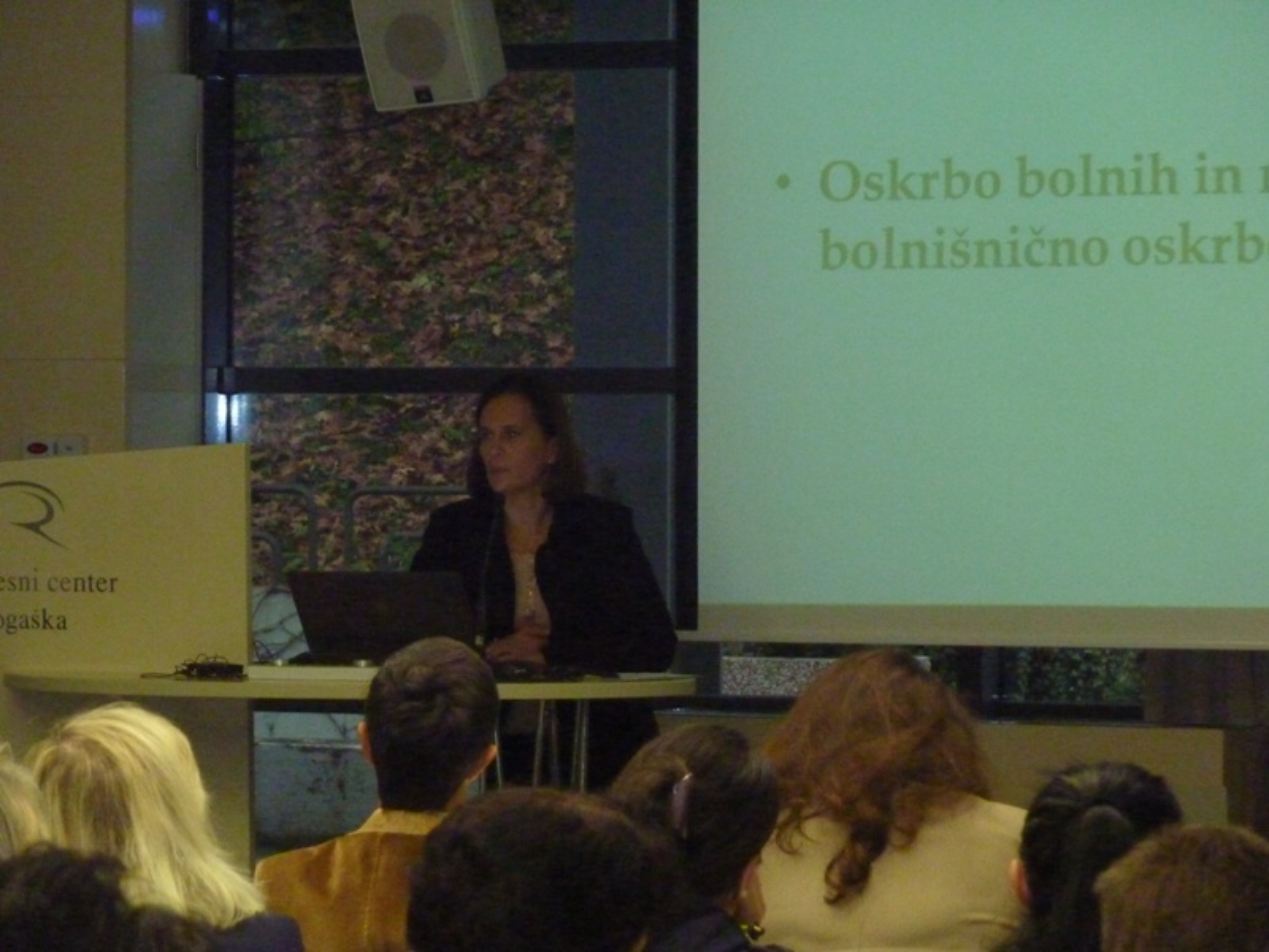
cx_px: 634
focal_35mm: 169
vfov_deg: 8.8
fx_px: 6195
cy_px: 476
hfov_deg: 11.7
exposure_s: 1/100
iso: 1000
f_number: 4.5
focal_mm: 27.8
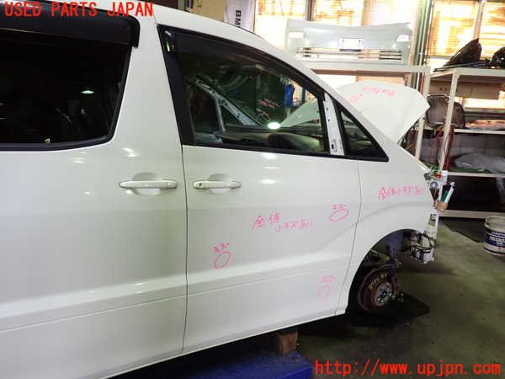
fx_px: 365
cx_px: 252
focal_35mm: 25
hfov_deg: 69.4
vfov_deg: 54.9
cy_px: 190
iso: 200
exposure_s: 1/40
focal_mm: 4.5
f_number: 2
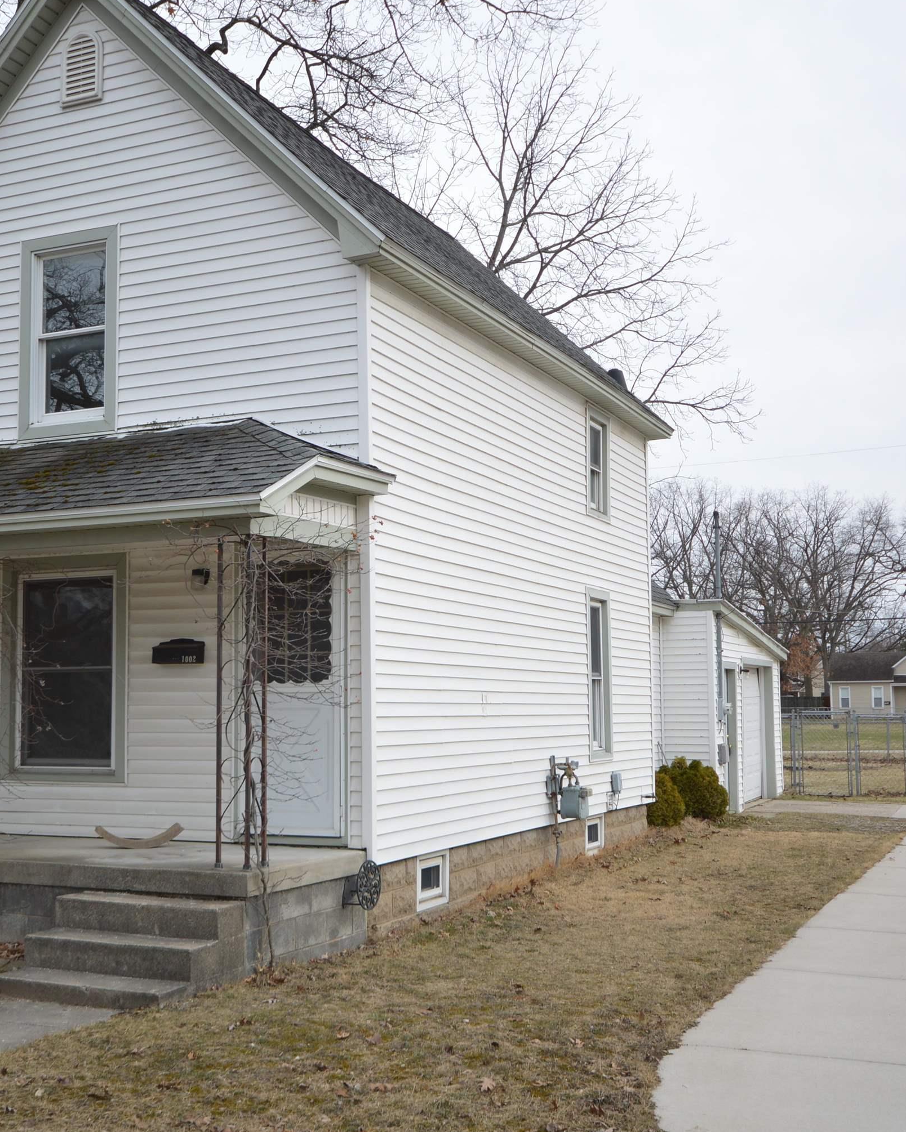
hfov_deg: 34.8
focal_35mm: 43
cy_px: 568
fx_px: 1441
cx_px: 387
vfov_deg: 42.9
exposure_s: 1/125
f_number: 5.6
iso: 100
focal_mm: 20
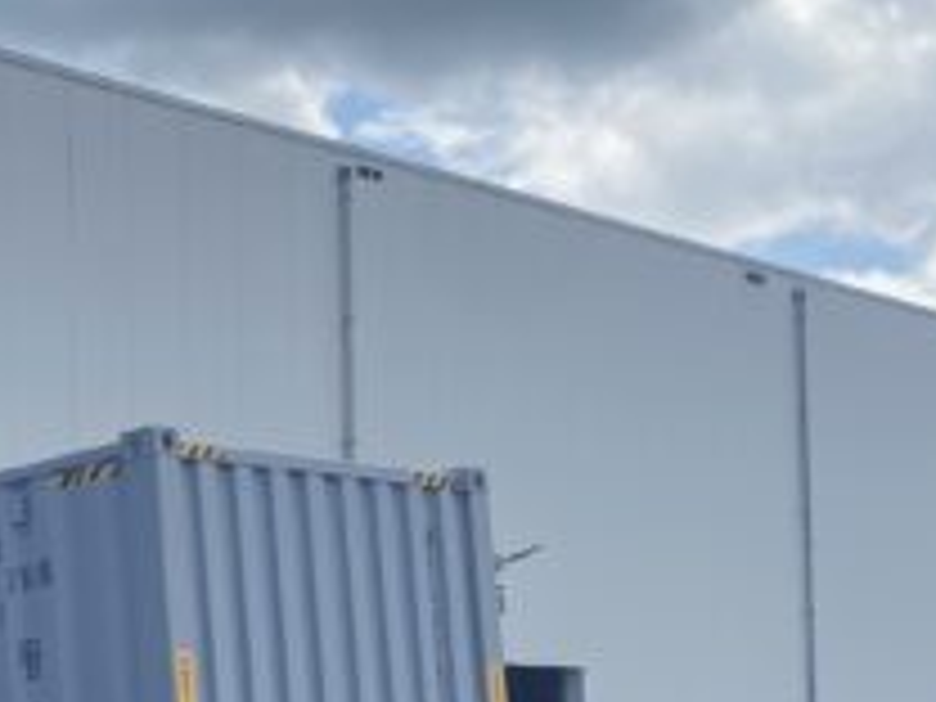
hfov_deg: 18.9
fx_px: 2596
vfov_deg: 15.0
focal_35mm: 96
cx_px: -297
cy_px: 783
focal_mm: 4.25
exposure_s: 1/2141
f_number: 1.8
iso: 32
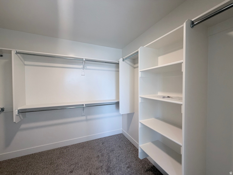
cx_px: 116
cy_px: 88
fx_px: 94
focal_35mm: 14
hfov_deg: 102.1
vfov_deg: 85.7
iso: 160
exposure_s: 1/120
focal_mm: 2.22
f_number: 2.2
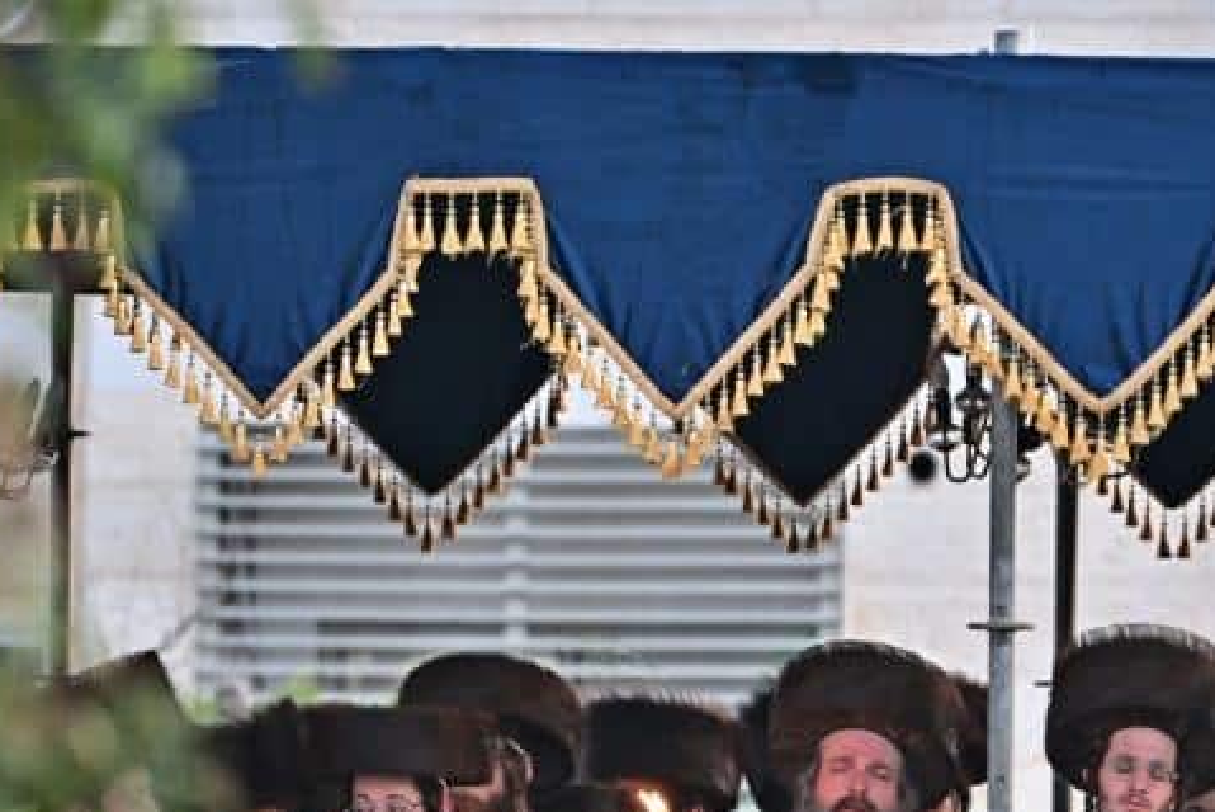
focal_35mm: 641
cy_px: 864
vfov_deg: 2.1
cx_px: 1068
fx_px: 21646
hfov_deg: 3.2
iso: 500
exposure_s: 1/250
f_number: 2.8
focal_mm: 200
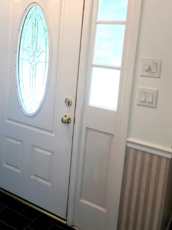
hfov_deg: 37.5
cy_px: 78
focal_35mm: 38
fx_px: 252
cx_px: 67
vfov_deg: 48.2
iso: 32
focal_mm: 3.99
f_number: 1.8
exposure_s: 1/30
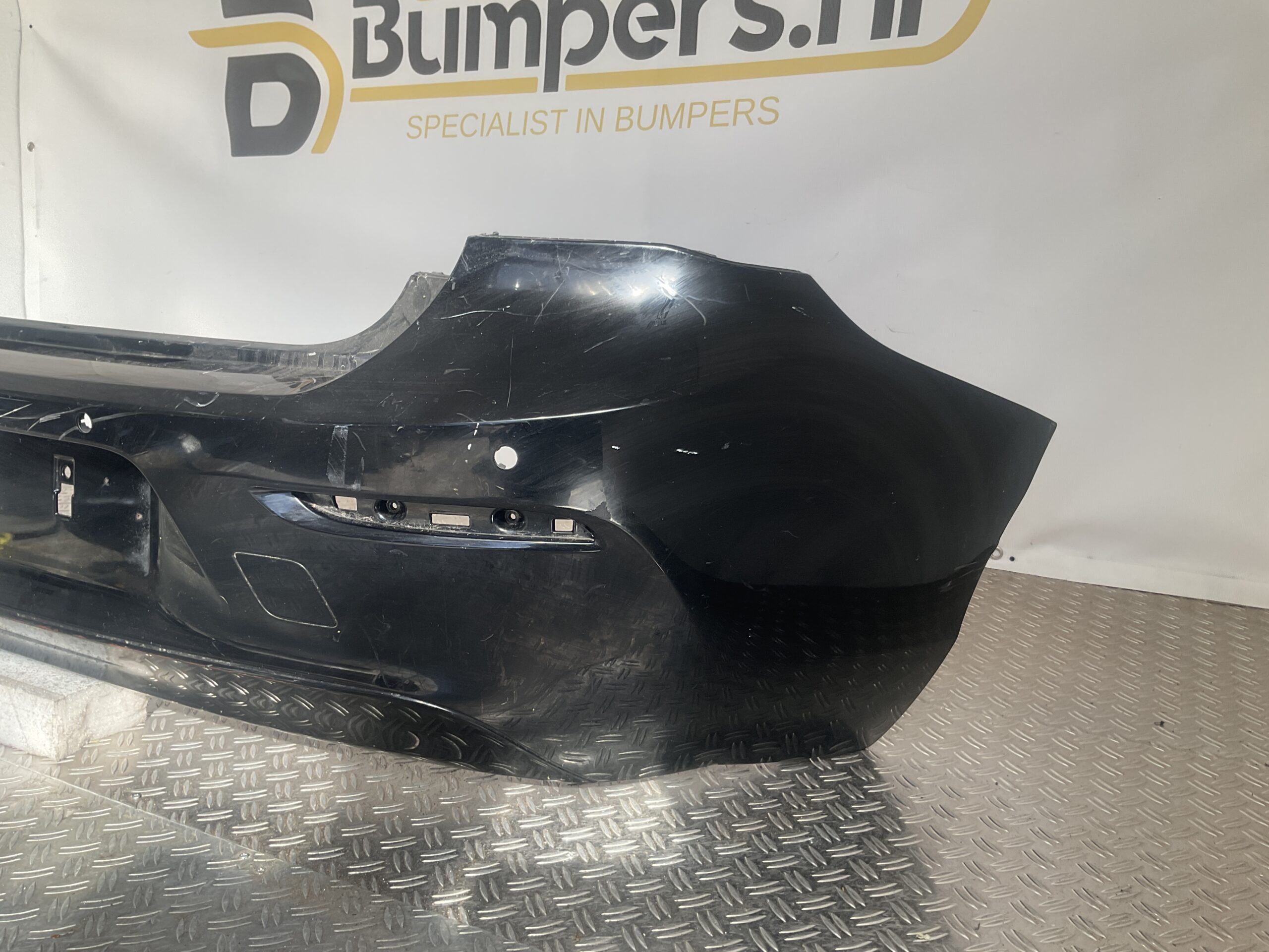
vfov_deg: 48.2
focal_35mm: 29
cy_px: 476
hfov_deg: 61.7
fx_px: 1063
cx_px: 634
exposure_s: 1/268
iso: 16
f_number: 1.8
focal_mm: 3
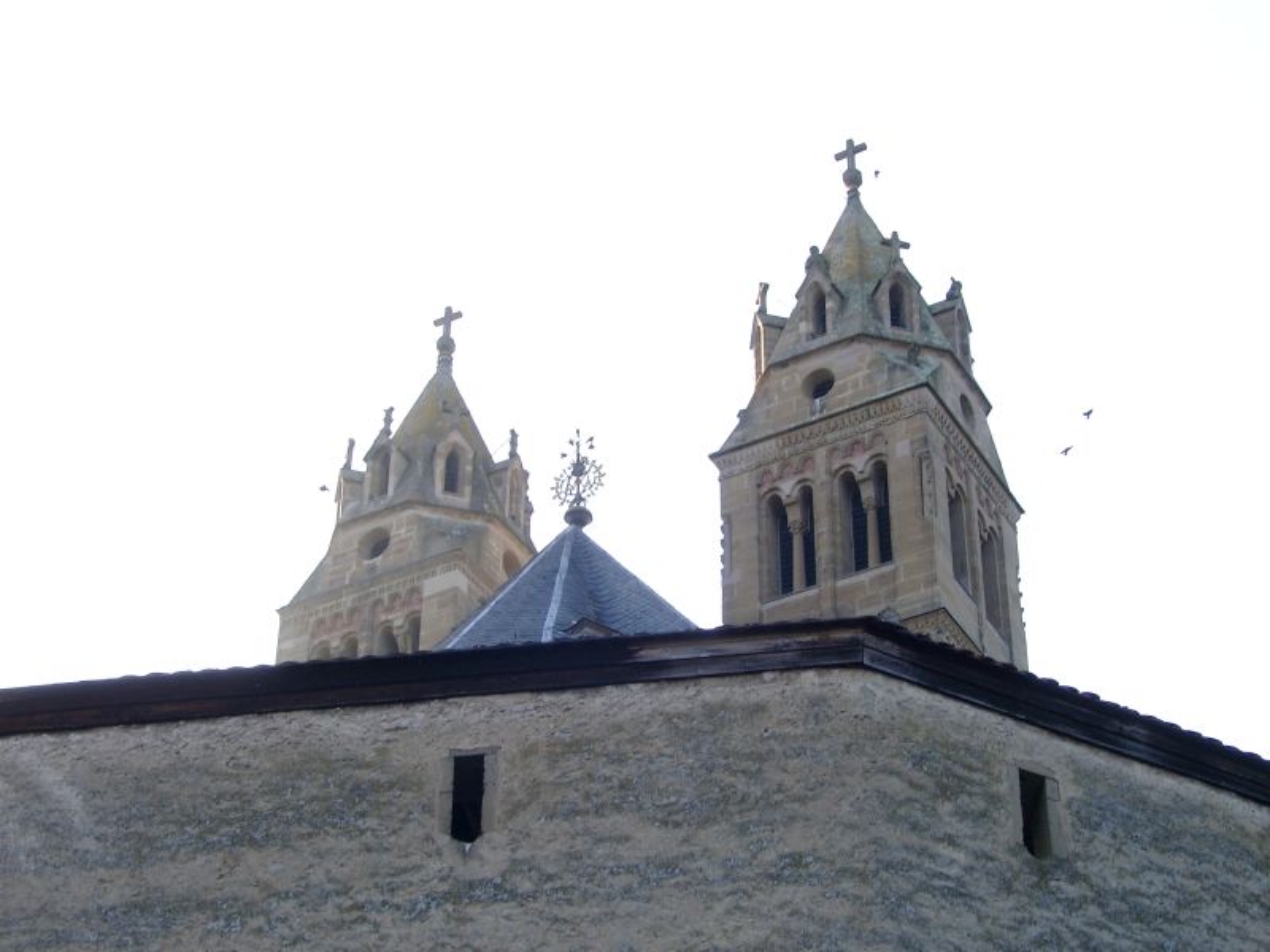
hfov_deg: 26.7
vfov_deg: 20.2
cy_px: 476
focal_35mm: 73
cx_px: 635
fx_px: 2678
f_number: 4
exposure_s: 1/121
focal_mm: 15.12
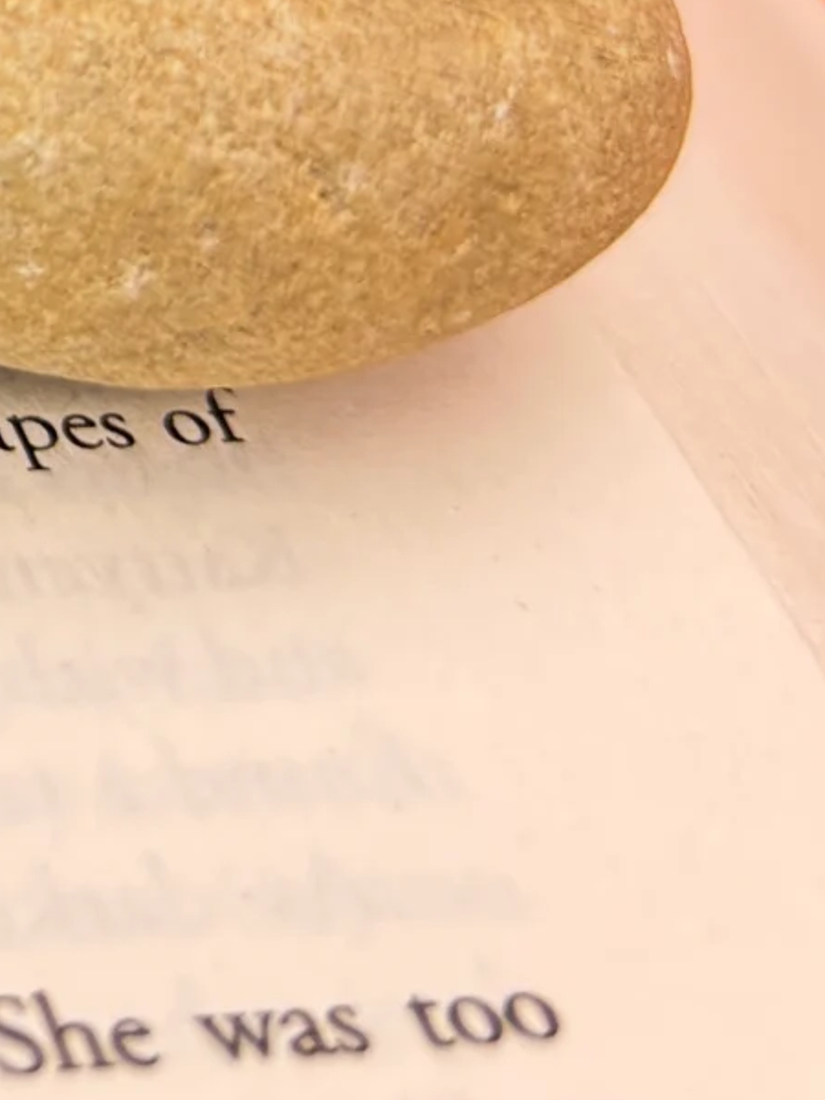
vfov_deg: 16.3
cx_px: -862
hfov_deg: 11.8
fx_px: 3527
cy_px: -519
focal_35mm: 111
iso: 50
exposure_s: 1/432
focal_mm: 5.96
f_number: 1.6
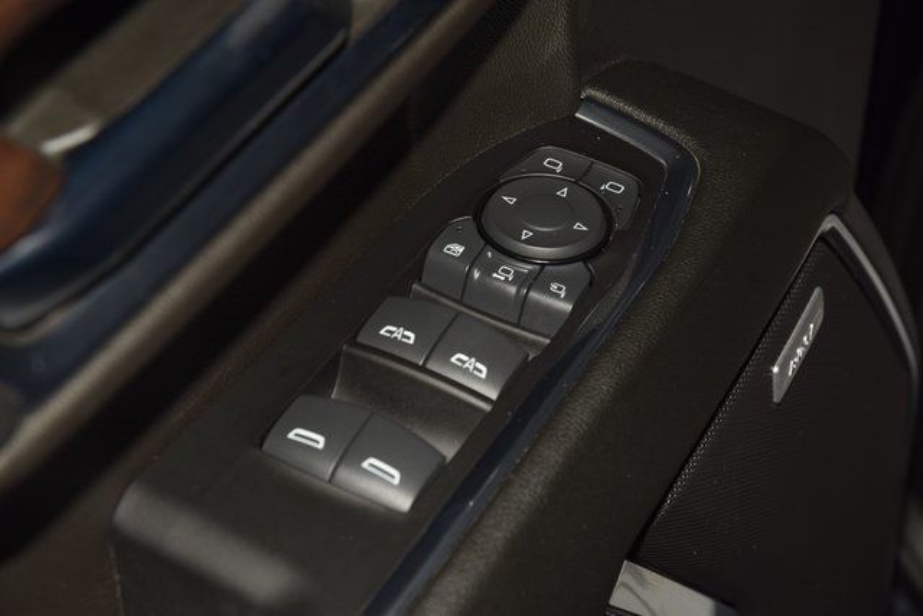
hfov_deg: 19.5
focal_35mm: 105
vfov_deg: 13.0
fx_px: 2693
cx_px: 462
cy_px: 308
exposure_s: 1/125
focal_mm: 70
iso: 100
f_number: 8
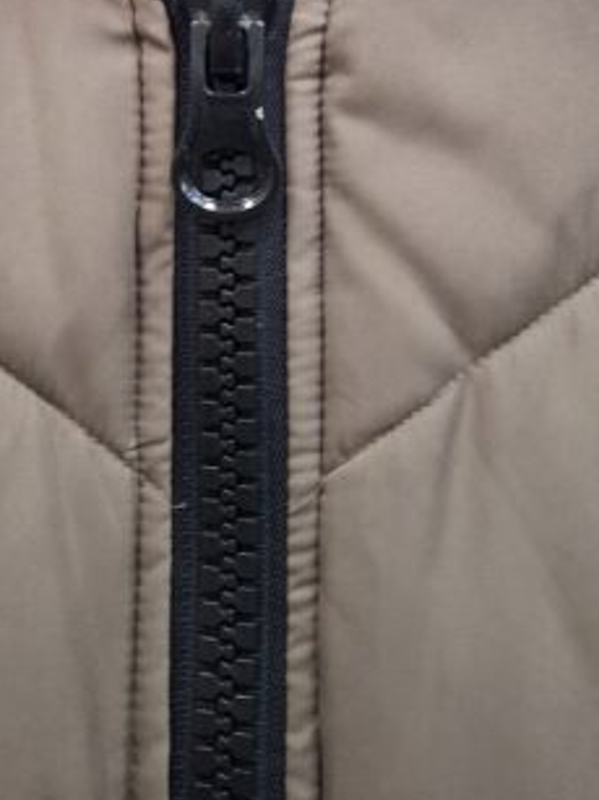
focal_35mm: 60
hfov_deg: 24.3
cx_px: 193
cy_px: -102
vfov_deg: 28.8
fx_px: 1385
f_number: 1.8
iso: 400
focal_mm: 5.54
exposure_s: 1/33
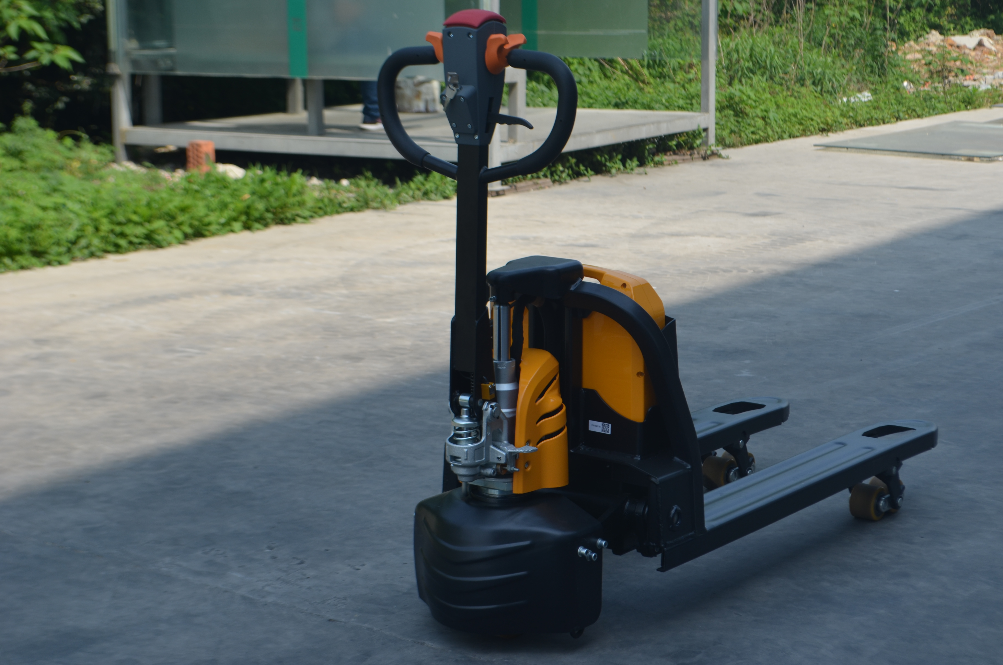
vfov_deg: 18.8
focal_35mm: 72
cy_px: 332
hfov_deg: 28.1
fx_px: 2002
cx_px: 502
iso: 125
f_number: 8
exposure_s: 1/250
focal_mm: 48
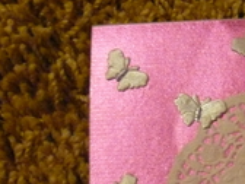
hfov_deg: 18.1
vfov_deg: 14.4
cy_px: 149
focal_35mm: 102
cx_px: 308
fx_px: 722
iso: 800
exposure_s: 1/13
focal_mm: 8
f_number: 2.8
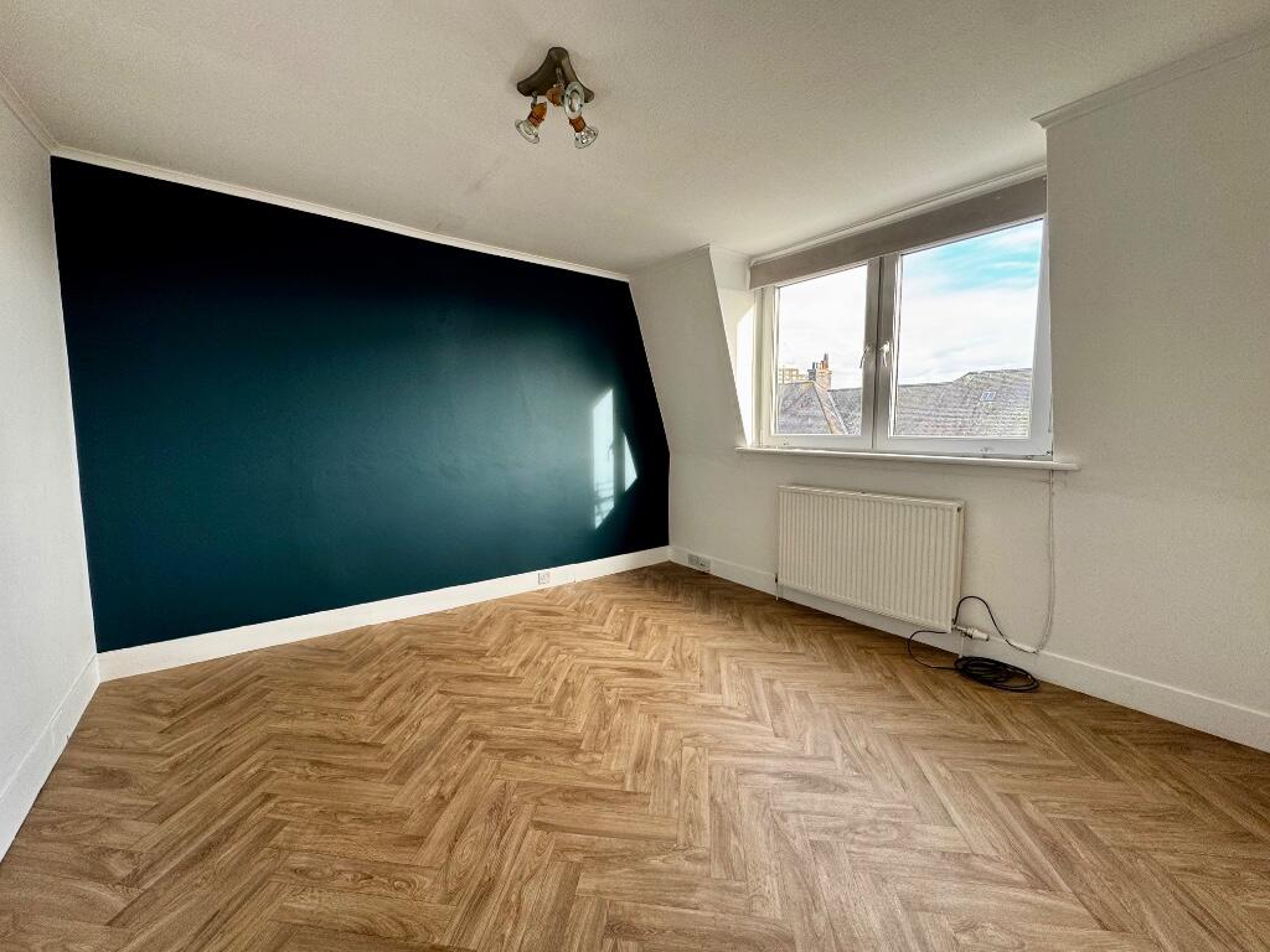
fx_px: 514
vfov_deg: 85.7
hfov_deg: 102.1
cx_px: 635
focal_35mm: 14
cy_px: 476
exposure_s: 1/100
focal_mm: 2.22
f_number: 2.2
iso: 100
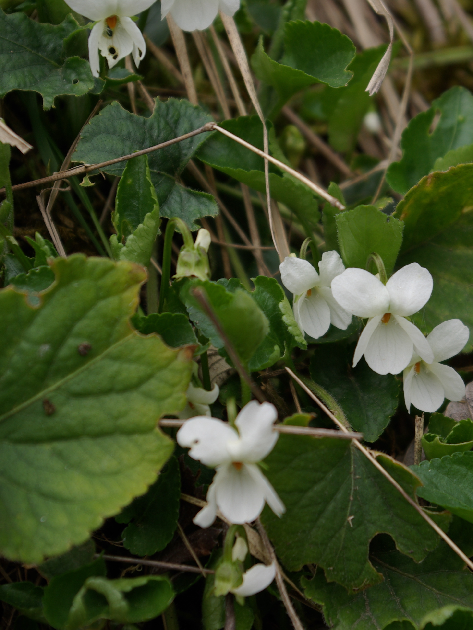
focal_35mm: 98
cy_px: 317
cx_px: 372
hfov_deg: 15.0
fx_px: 1781
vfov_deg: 20.1
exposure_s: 1/125
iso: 100
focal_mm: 45
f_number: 6.7
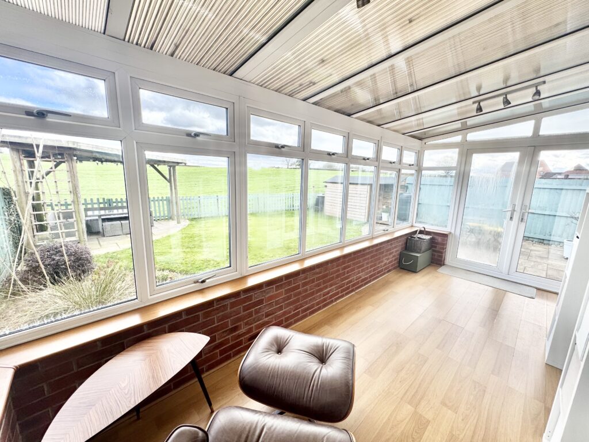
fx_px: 238
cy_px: 221
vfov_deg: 85.7
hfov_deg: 102.1
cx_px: 294
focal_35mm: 14
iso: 40
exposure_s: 1/264
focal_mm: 2.22
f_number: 2.2
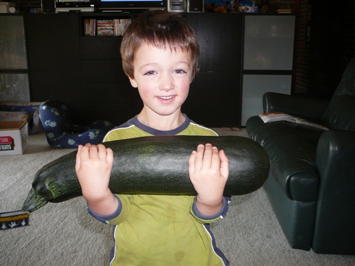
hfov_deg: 52.6
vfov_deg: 40.7
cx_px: 178
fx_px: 359
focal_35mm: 35
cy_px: 133
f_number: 2.8
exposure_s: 1/30
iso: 100
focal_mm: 5.2
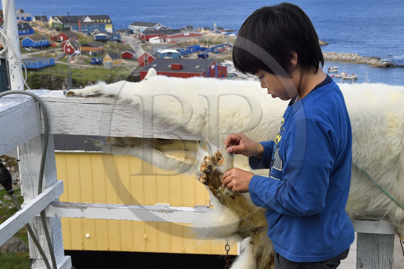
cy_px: 134
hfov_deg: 39.6
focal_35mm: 50
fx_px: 561
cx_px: 202
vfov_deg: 27.0
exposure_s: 1/125
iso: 200
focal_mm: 50
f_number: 13
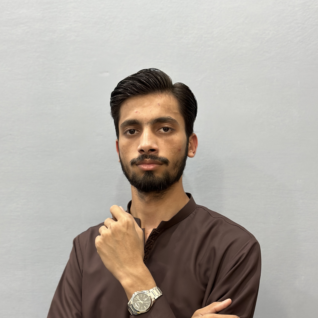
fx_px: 592
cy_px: 204
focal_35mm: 57
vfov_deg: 29.9
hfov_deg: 30.0
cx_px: 158
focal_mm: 6.86
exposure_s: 1/33
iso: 320
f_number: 1.78
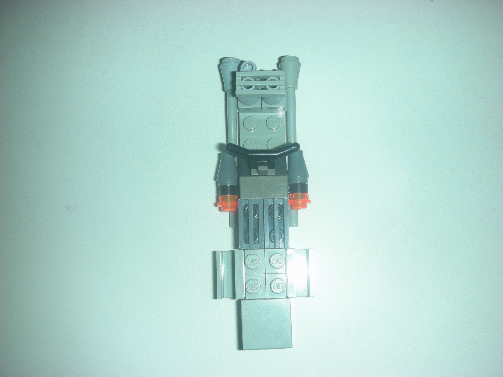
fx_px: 509
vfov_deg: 40.7
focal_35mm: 35
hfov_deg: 52.6
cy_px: 188
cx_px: 252
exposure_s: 1/60.1
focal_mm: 5.8
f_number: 3
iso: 50
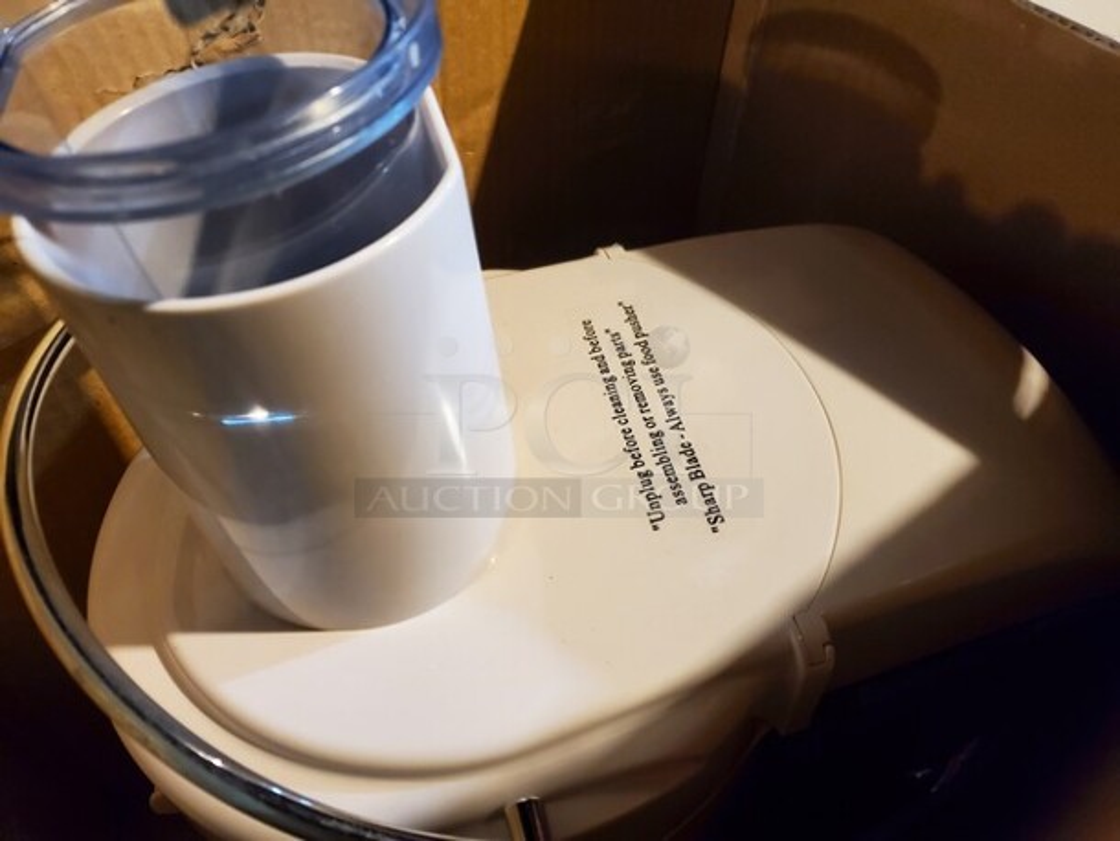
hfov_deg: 67.3
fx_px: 842
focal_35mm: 26
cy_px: 420
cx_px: 560
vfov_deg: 53.1
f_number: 1.5
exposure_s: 1/40
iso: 400
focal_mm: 4.3
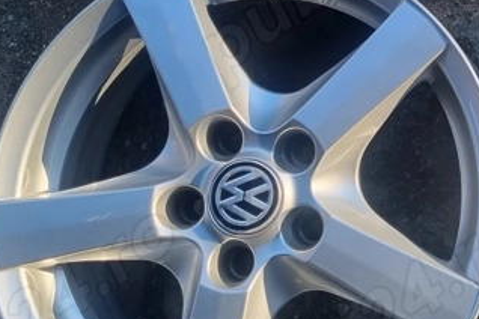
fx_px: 1131
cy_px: -23
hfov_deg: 22.4
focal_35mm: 85
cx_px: 539
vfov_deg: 15.7
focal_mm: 5.4
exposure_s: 1/260
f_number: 1.8
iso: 50
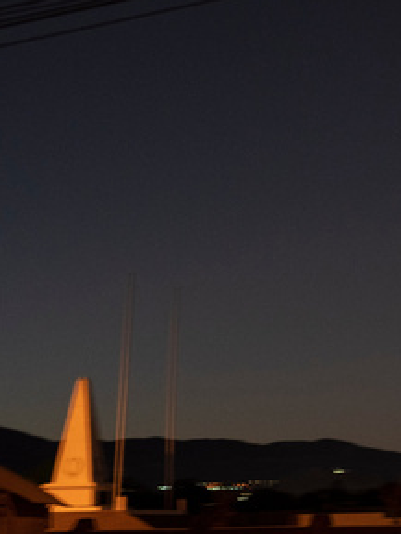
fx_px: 1837
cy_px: 209
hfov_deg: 11.4
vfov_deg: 16.5
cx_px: 761
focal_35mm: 119
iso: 1250
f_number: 1.4
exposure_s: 1/50
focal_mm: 35
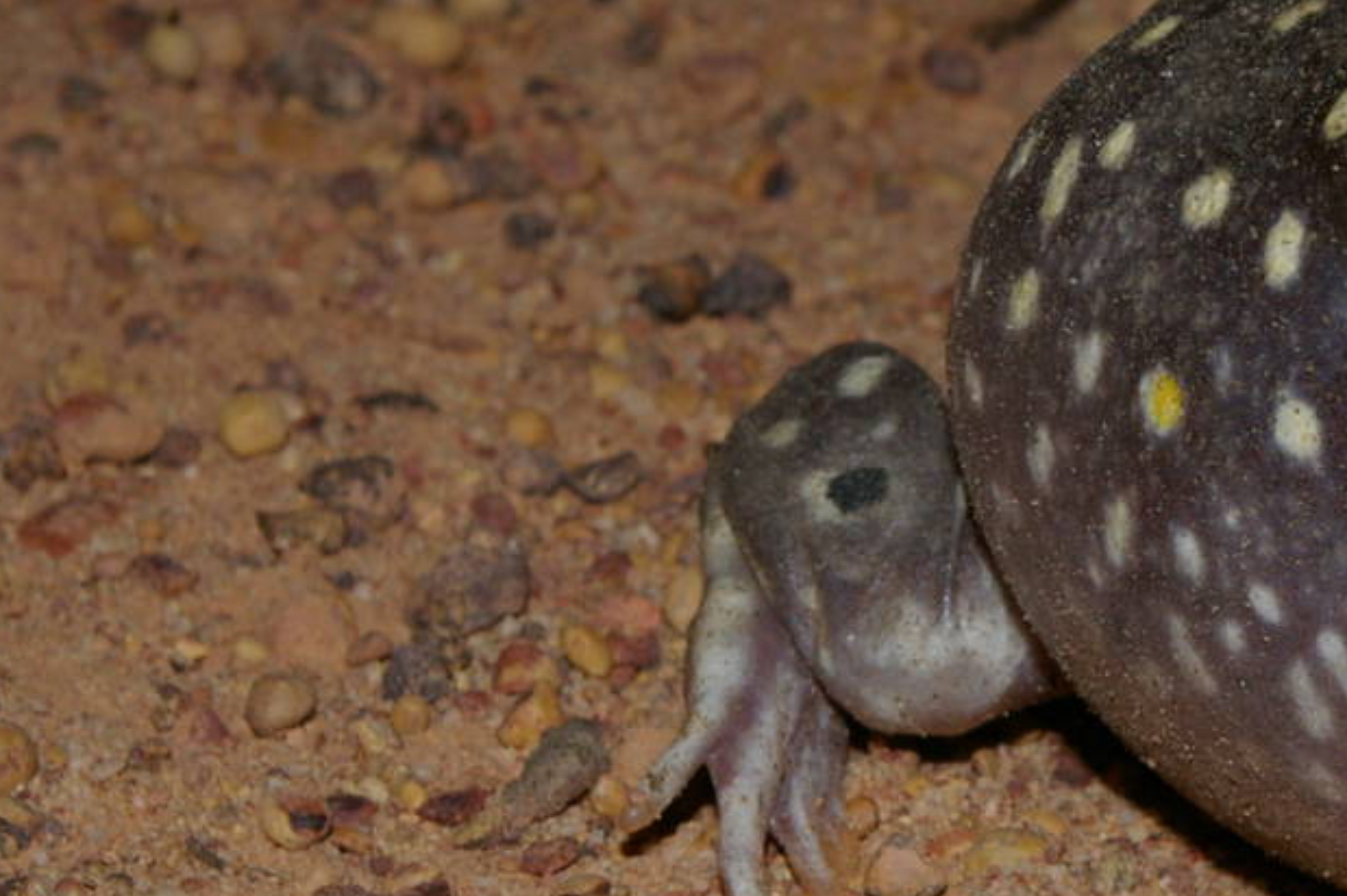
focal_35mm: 213
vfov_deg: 6.4
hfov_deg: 9.5
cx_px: 1612
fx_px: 7976
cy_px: 476
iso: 400
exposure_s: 1/60
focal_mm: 55
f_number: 16
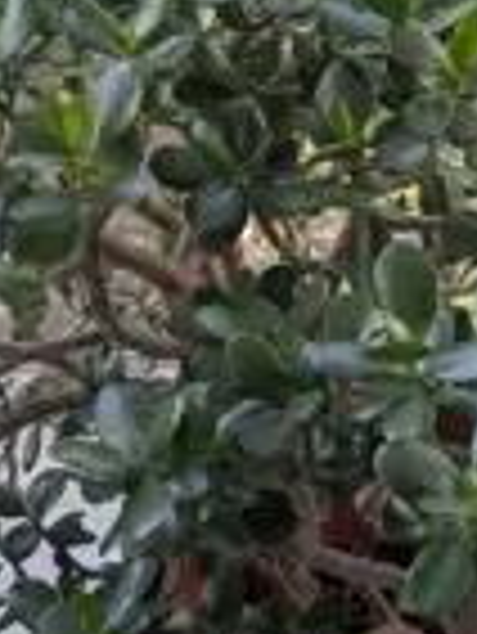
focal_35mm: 71
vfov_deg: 27.1
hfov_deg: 20.7
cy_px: 450
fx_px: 1303
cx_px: 306
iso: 40
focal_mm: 5.43
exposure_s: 1/120
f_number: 1.89
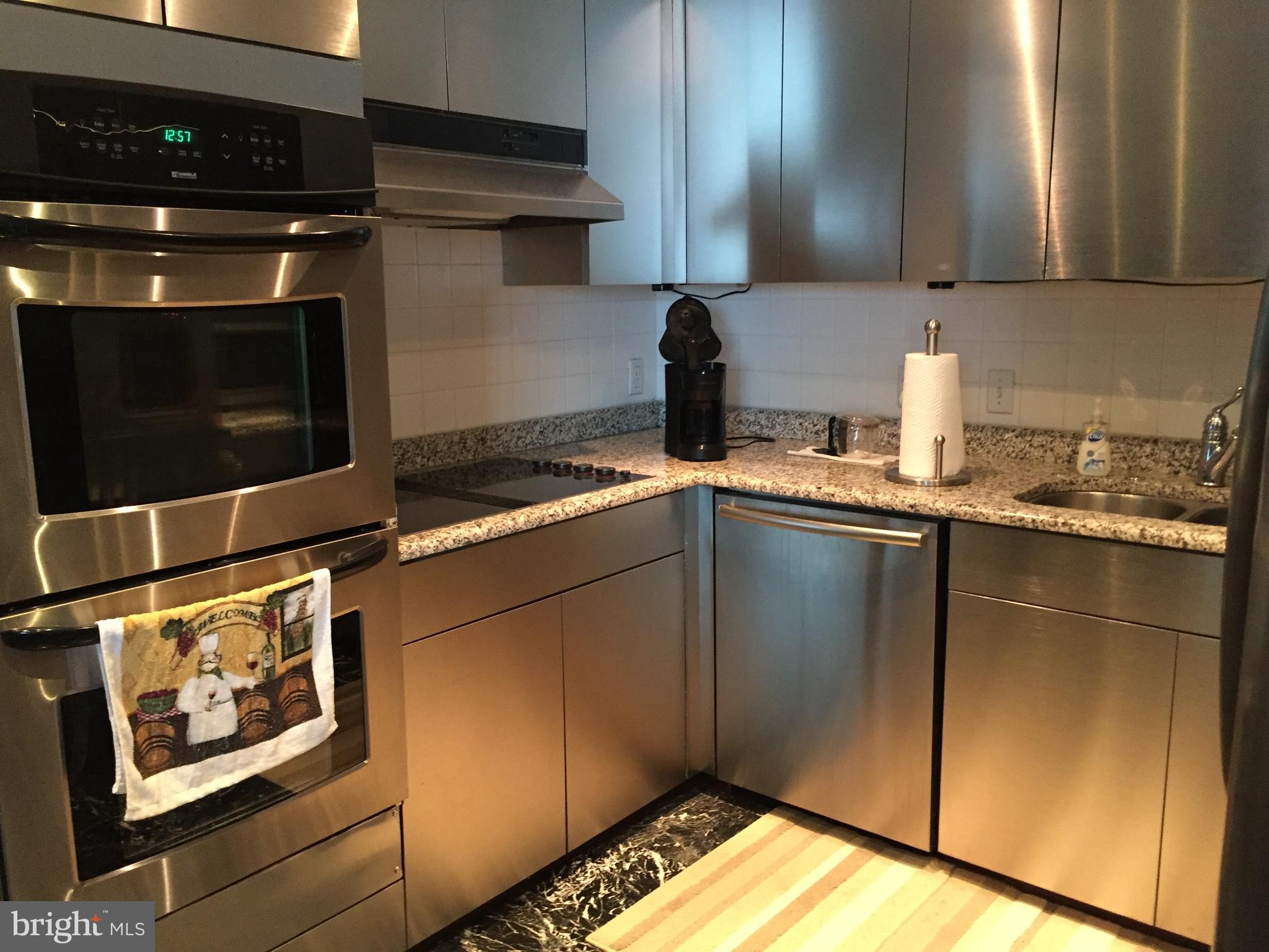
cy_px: 476
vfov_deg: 48.2
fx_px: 1063
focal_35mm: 29
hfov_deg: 61.7
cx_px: 634
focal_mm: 4.15
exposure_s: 1/17
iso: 250
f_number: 2.2
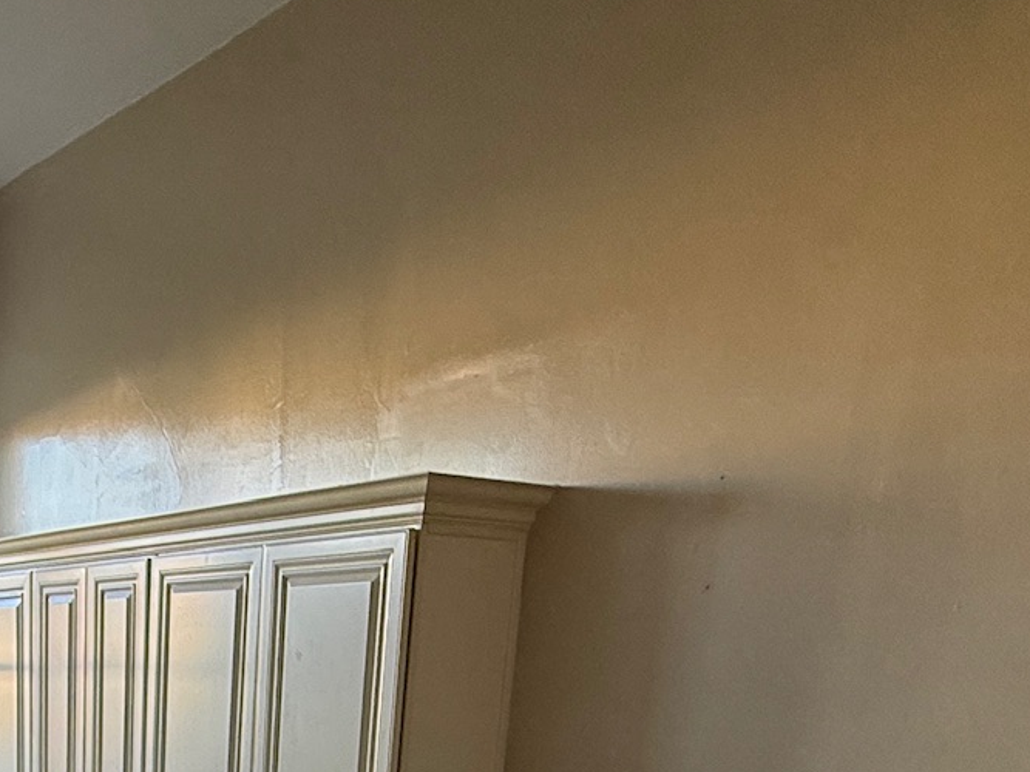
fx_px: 1279
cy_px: 1039
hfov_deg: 39.5
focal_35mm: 43
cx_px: 40
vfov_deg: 27.3
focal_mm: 2.22
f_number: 2.2
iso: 160
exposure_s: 1/99
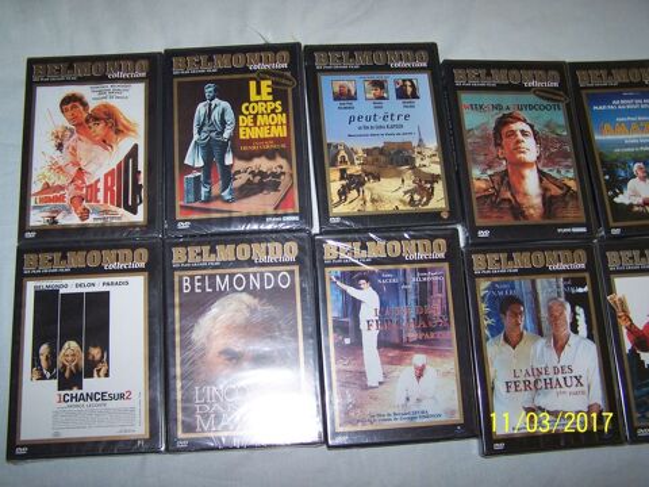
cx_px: 324
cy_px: 244
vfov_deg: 37.7
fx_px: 712
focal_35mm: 38
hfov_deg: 49.0
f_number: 2.8
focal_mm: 6.3
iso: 80
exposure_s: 1/60
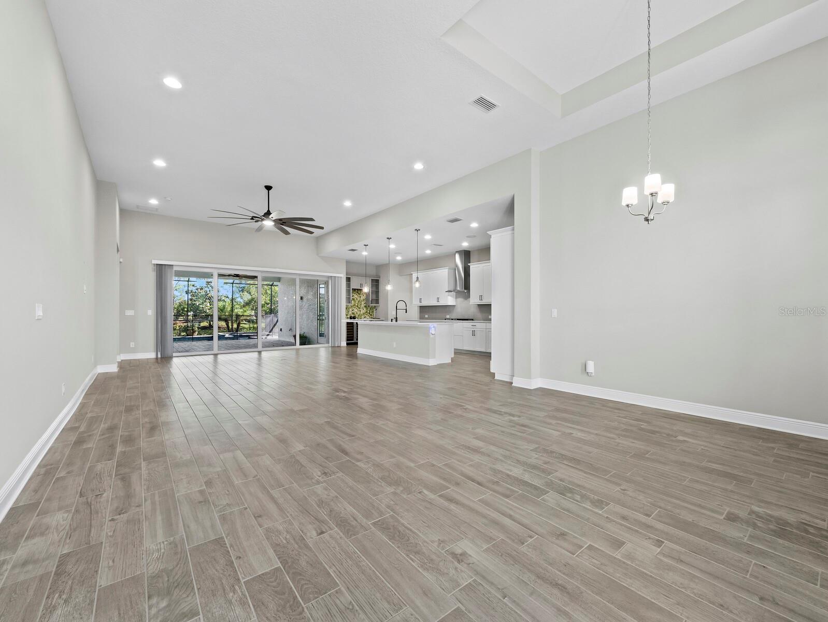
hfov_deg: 102.0
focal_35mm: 14
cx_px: 414
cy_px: 311
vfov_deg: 85.7
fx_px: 335
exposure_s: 1/2.5
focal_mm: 7
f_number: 10
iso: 320
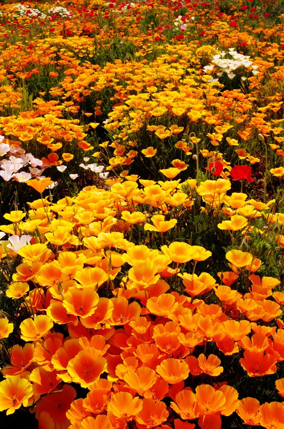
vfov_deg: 53.2
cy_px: 214
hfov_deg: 36.7
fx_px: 428
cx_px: 142
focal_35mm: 36
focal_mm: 24
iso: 200
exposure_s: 1/50
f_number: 13
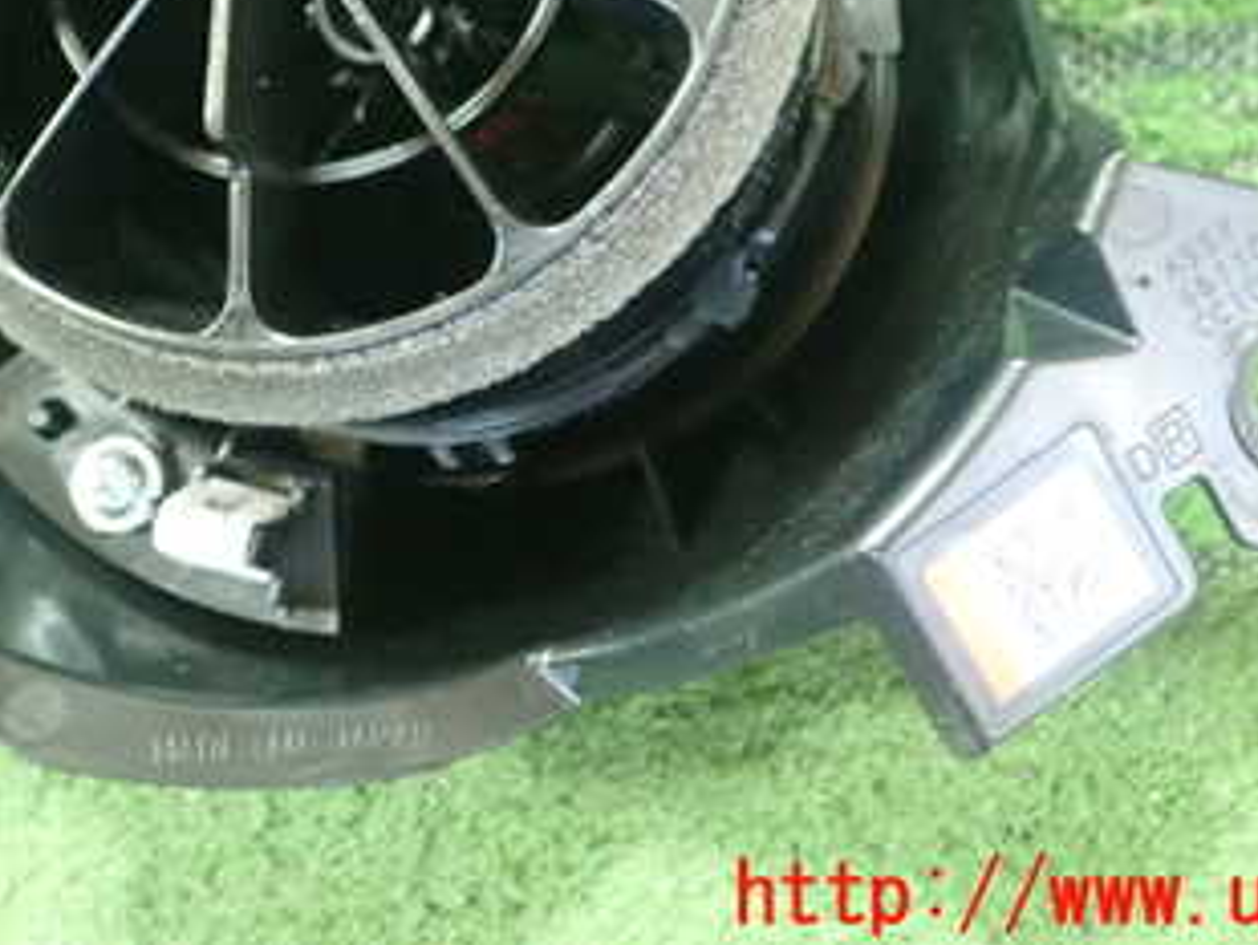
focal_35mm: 58
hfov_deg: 33.0
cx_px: 434
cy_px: 37
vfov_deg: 24.3
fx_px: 2109
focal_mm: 5.5
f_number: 2.3
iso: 800
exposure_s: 1/80
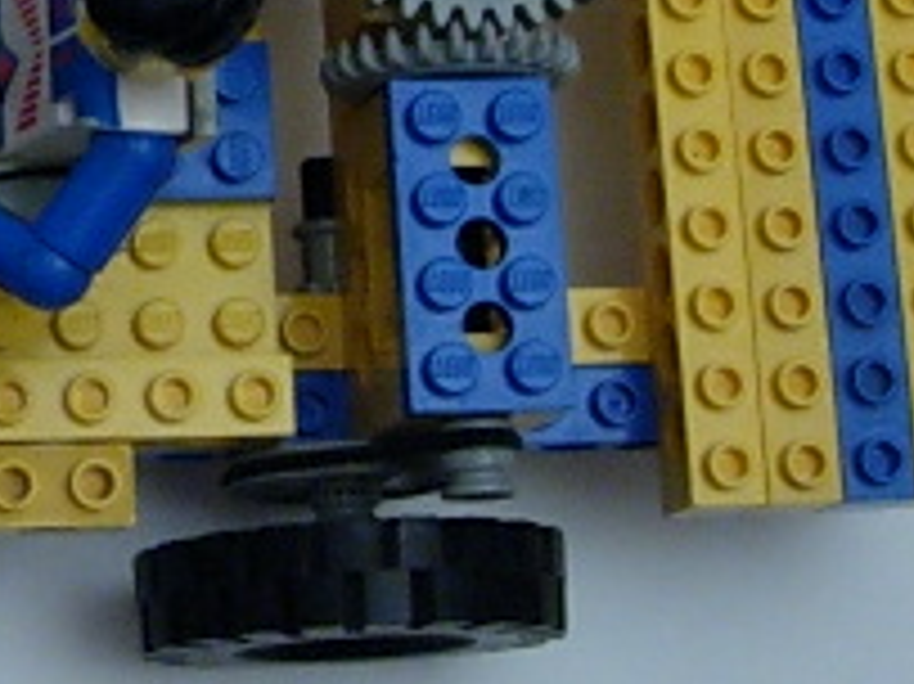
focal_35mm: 120
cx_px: -207
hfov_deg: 15.8
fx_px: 3167
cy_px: -63
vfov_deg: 12.1
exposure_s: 1/108
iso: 400
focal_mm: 7.8
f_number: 2.8
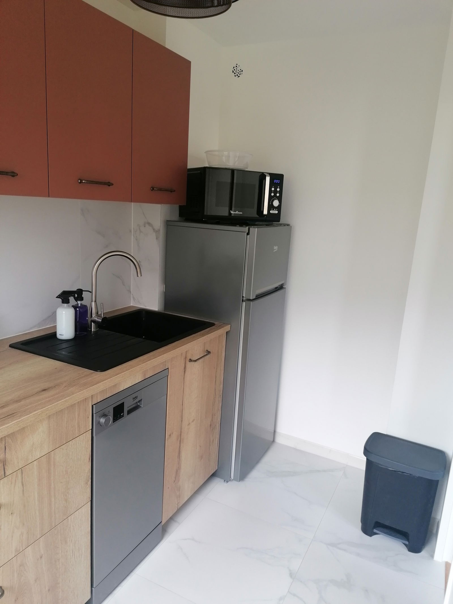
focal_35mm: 27
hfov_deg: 51.4
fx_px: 471
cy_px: 302
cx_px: 226
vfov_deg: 65.3
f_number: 1.8
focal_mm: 4.75
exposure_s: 1/50
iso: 80
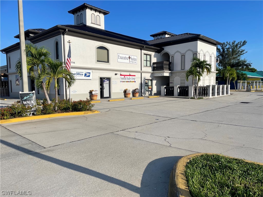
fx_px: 198
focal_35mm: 26
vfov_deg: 53.1
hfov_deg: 67.3
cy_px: 98
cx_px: 132
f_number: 1.6
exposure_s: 1/5556
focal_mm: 4.2
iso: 32
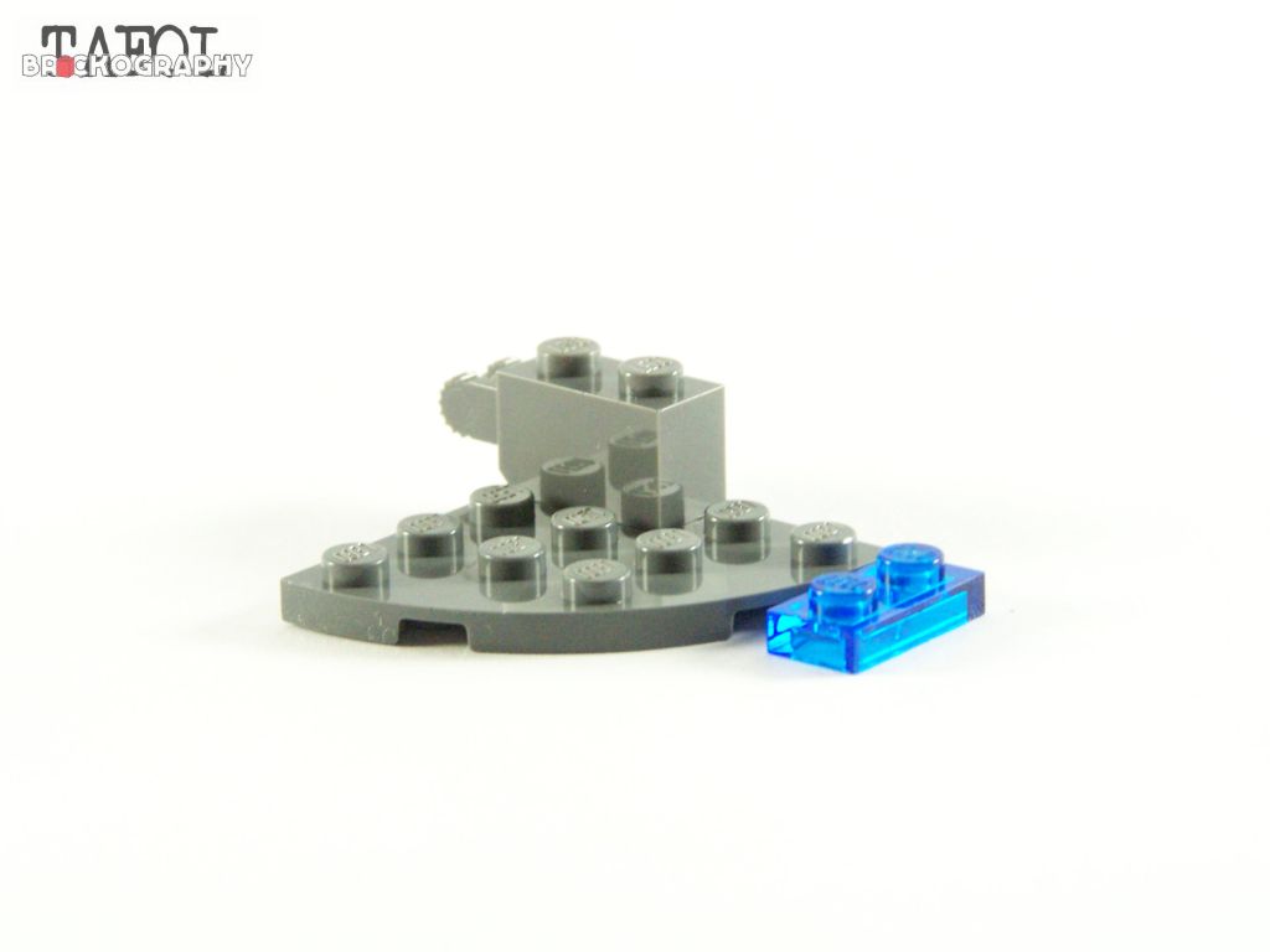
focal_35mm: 117
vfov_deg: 12.7
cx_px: 635
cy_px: 476
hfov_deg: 16.8
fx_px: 4293
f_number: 4
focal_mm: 19.4
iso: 400
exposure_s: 1/60
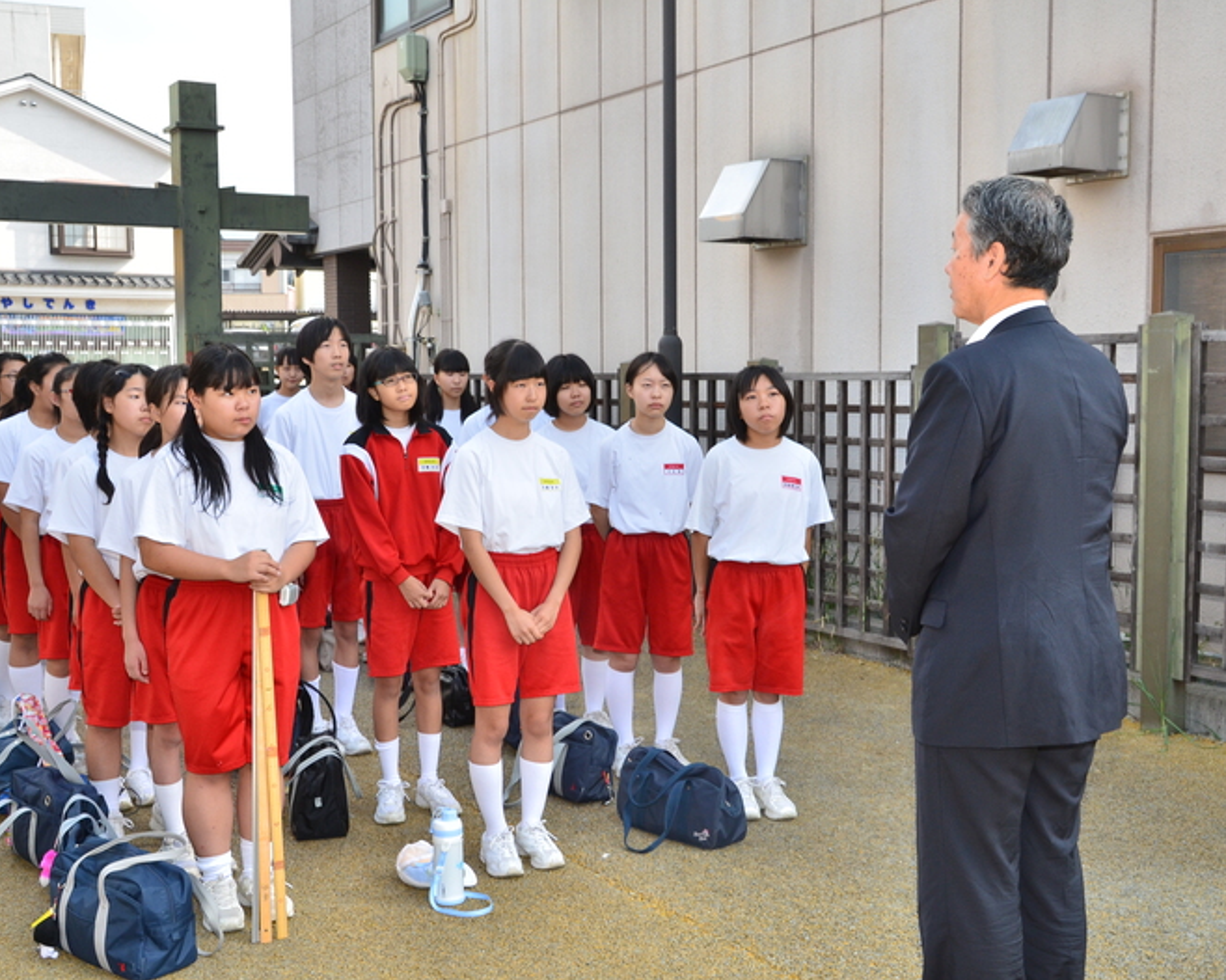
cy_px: 488
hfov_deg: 44.8
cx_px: 617
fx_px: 1487
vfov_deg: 36.5
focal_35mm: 41
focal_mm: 24
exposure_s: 1/250
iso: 400
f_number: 9
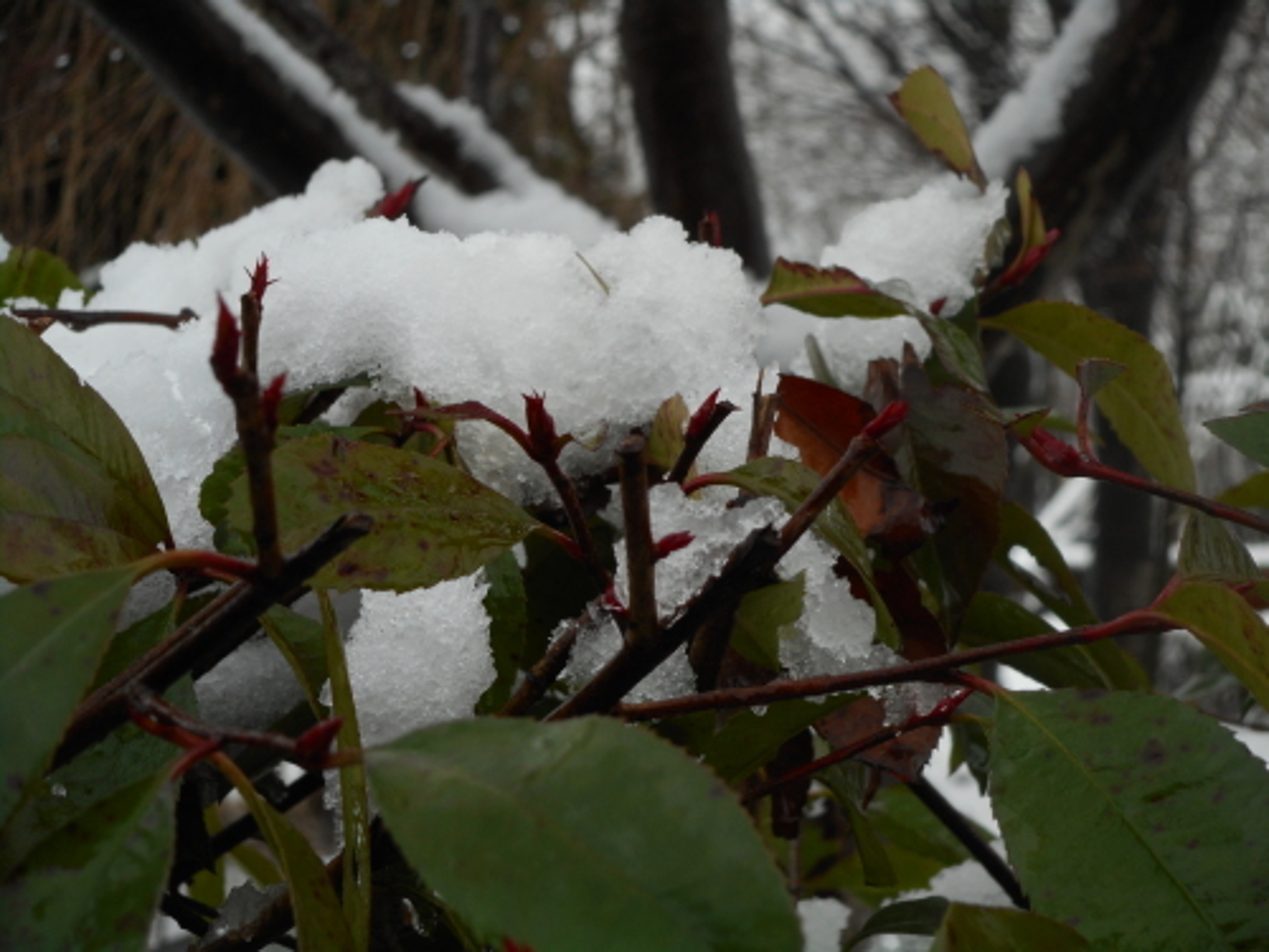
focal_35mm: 102
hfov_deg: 19.3
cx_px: 634
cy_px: 476
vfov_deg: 14.5
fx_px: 3739
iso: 80
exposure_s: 1/160
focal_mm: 18.2
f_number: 5.8
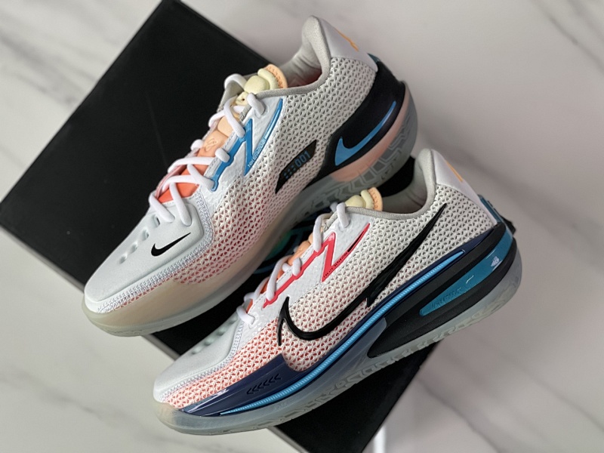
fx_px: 1117
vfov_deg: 22.9
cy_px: 226
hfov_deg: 30.3
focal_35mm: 64
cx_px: 302
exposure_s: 1/121
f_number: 2.2
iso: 100
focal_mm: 7.5
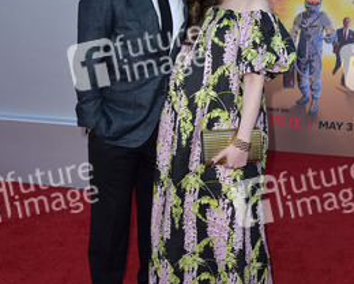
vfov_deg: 29.1
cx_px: 178
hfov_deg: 36.0
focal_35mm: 52
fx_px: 545
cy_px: 127
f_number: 6.3
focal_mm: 36
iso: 400
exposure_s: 1/250
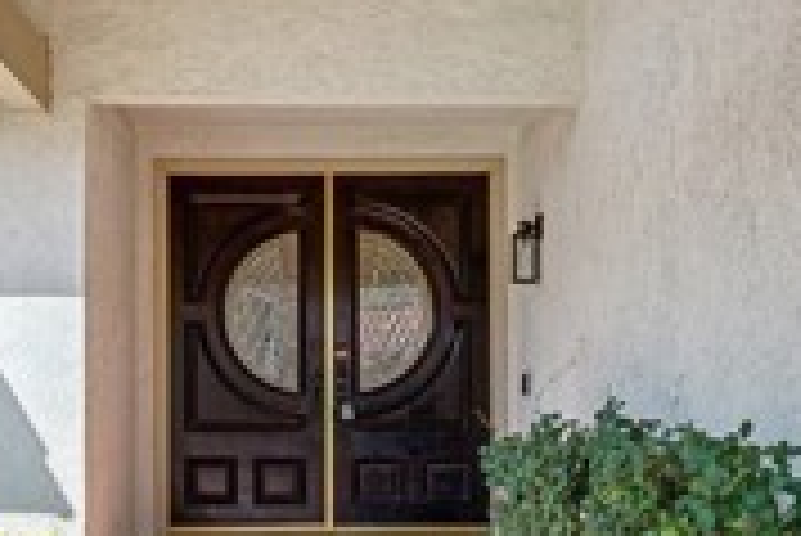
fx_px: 1366
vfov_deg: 22.1
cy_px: 365
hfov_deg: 32.5
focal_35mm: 61
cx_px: 284
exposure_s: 1/20
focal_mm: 17.1
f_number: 22
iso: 100
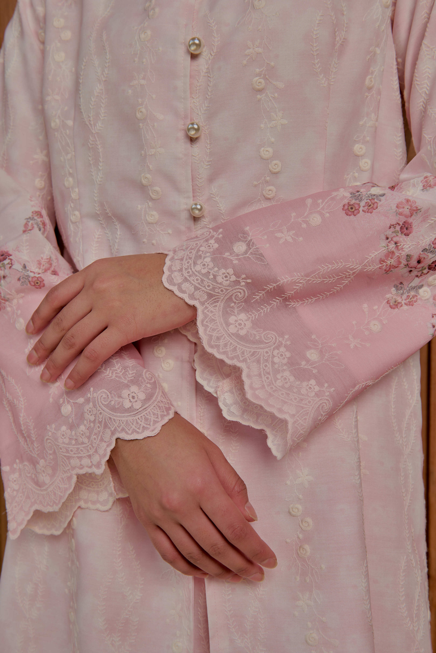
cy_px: 326
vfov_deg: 50.7
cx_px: 218
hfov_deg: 35.1
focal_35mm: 38
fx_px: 690
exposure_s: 1/125
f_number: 6.3
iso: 200
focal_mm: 38
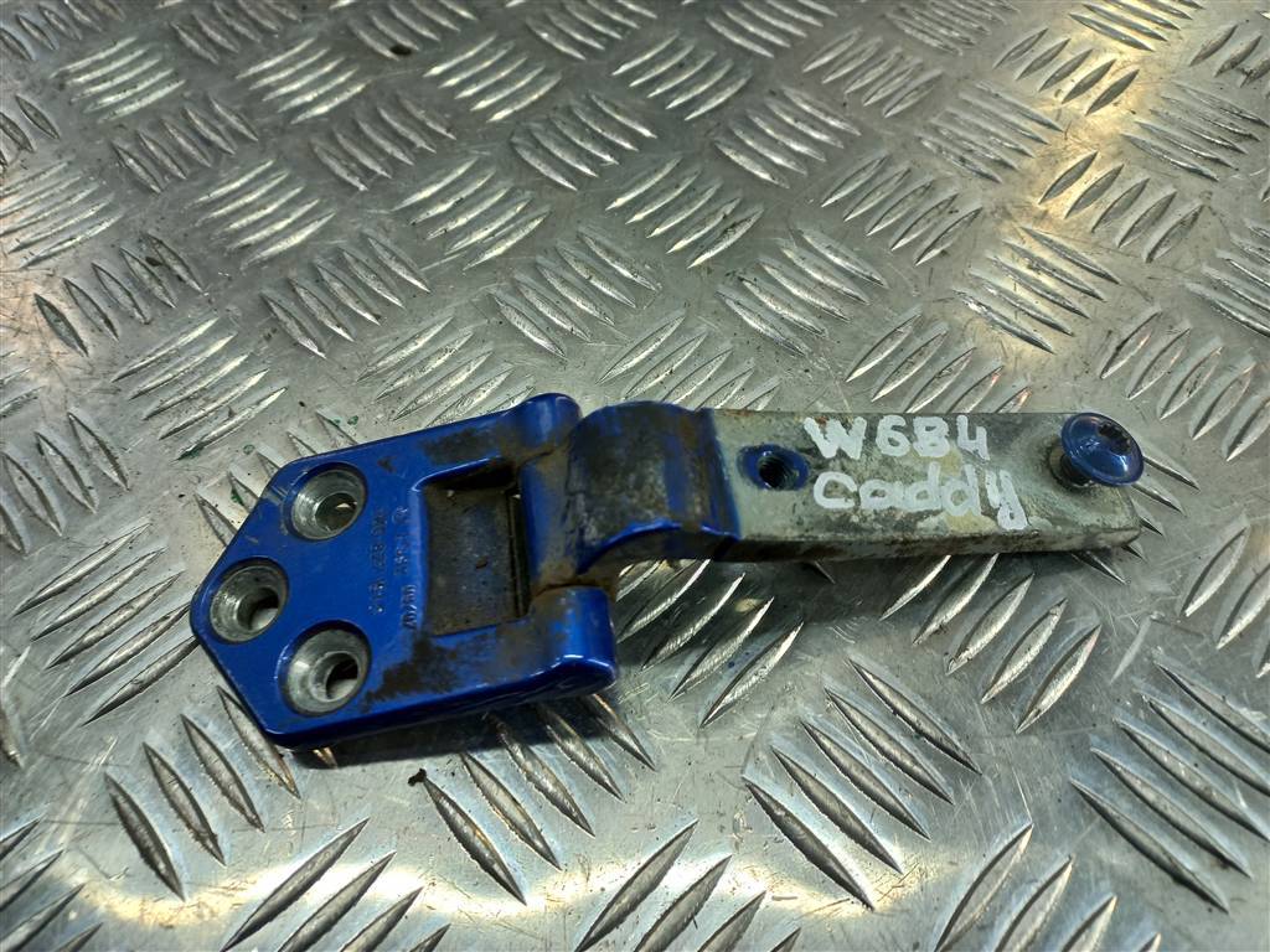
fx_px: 917
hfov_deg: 69.4
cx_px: 635
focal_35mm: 25
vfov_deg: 54.9
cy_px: 476
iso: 40
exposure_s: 1/50
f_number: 1.8
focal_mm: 4.6
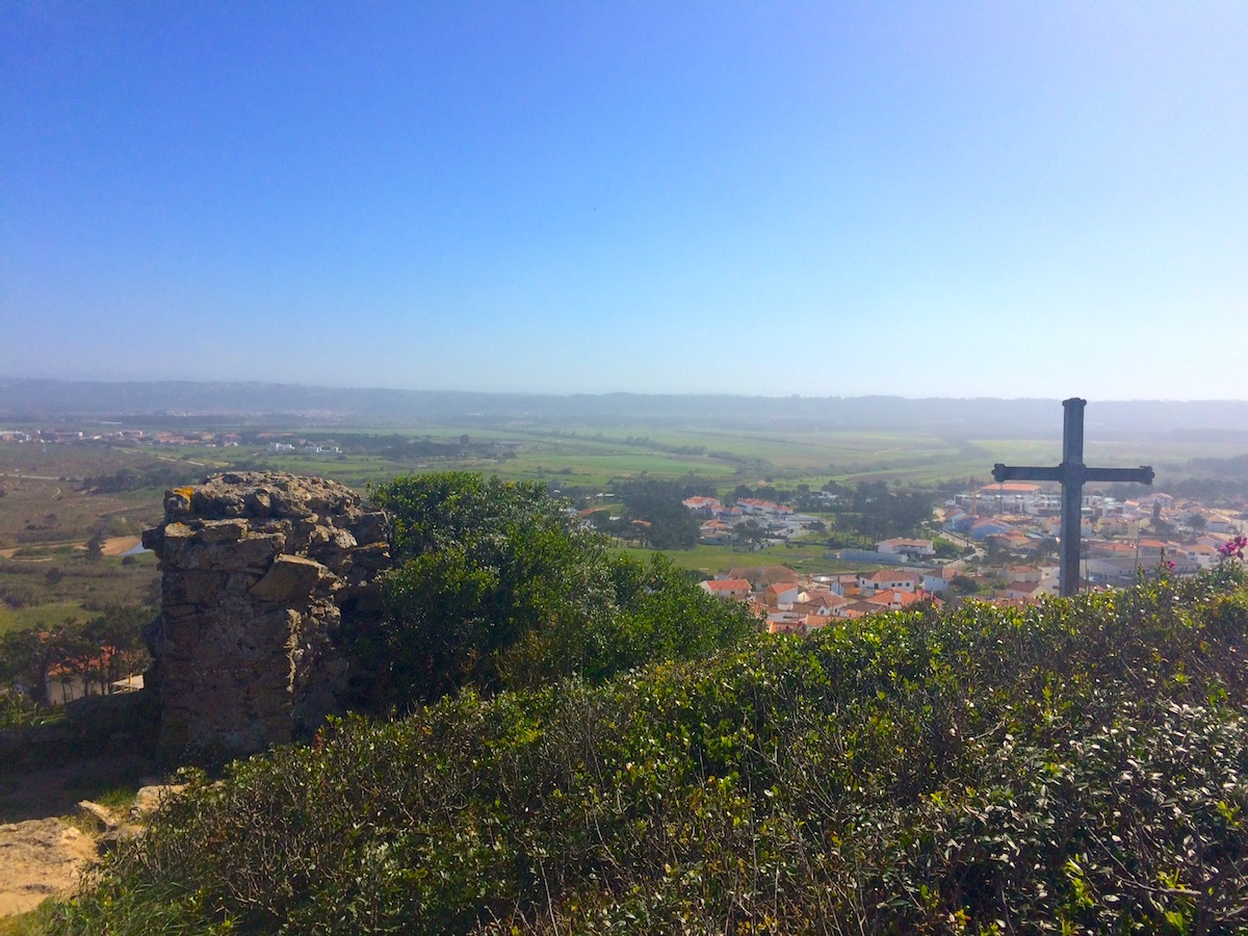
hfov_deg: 61.7
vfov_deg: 48.2
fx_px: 1046
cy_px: 468
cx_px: 624
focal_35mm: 29
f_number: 2.2
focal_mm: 4.15
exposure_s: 1/4115
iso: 32
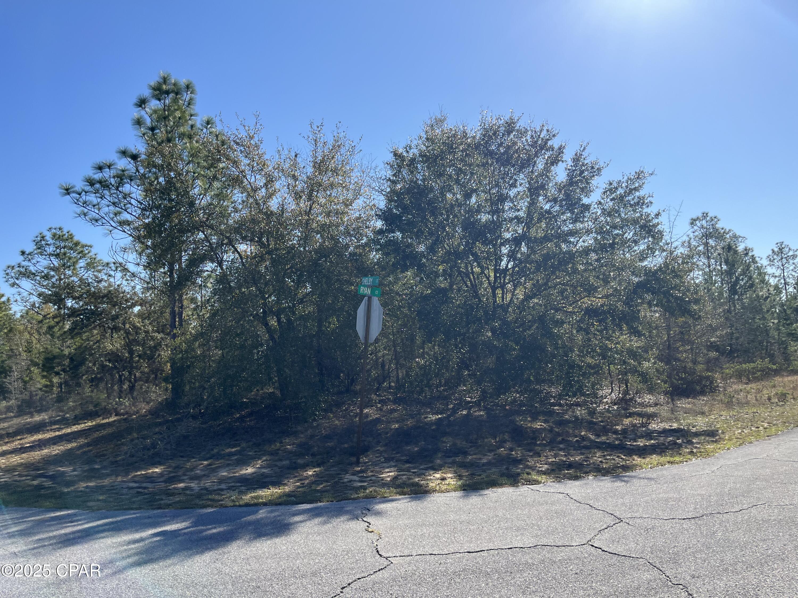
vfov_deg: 53.1
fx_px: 599
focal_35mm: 26
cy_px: 299
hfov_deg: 67.3
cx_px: 399
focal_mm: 5.1
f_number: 1.6
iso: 50
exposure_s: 1/3521
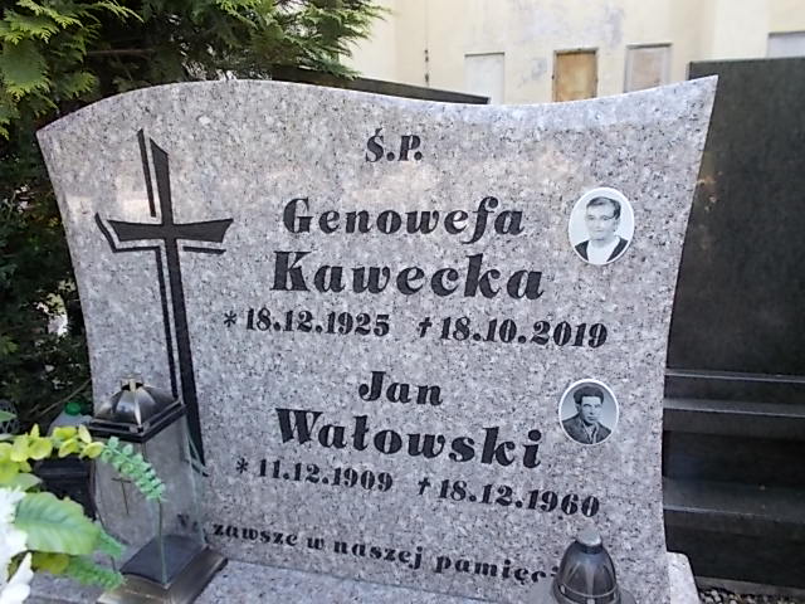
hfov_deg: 67.3
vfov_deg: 53.1
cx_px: 402
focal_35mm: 26
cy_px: 302
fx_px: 605
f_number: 3.2
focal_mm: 4.6
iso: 80
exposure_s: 1/60
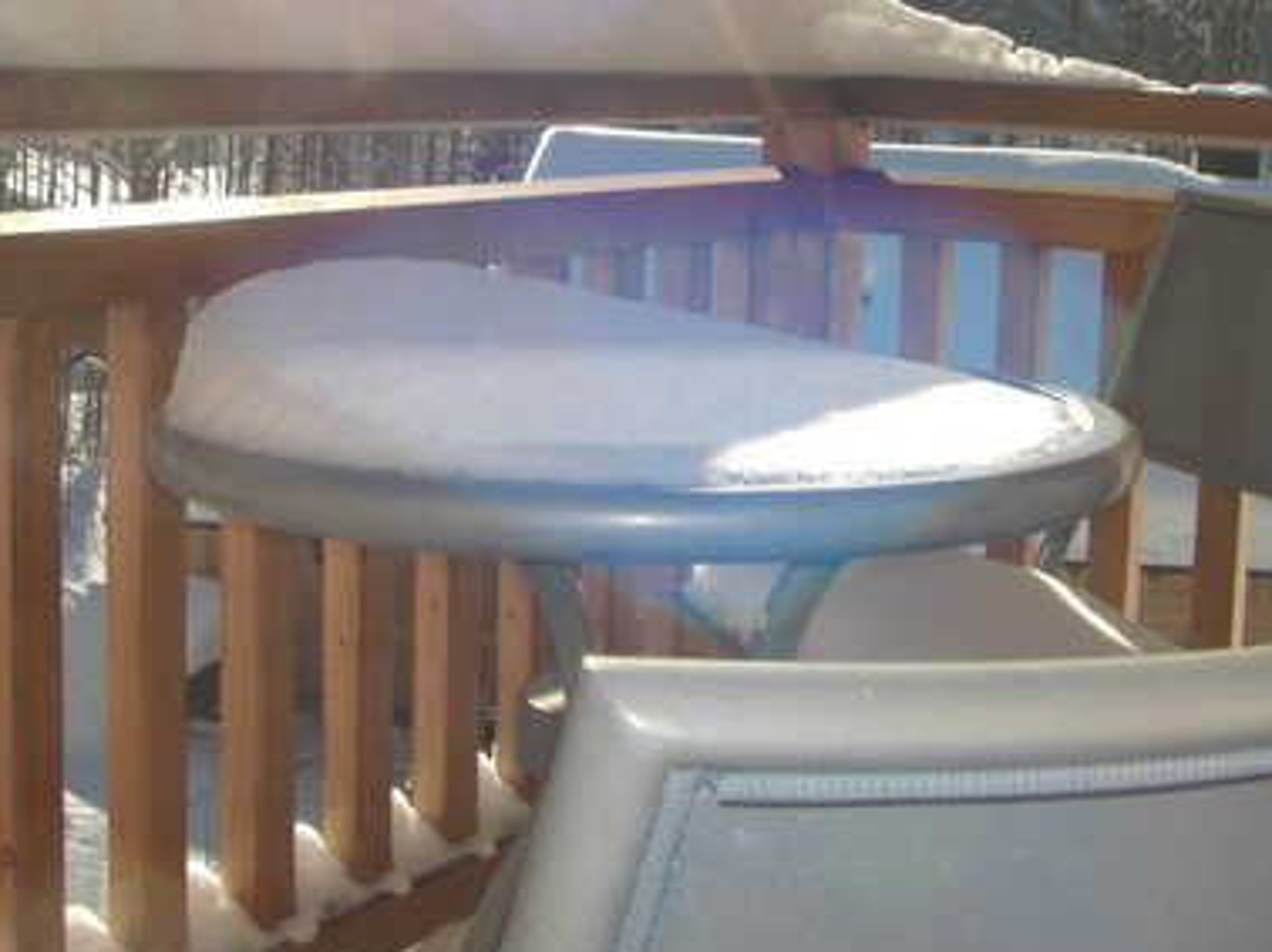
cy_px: 256
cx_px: 681
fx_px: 2167
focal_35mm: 59
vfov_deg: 24.6
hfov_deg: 32.7
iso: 64
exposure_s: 1/320
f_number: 4.6
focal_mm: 6.3
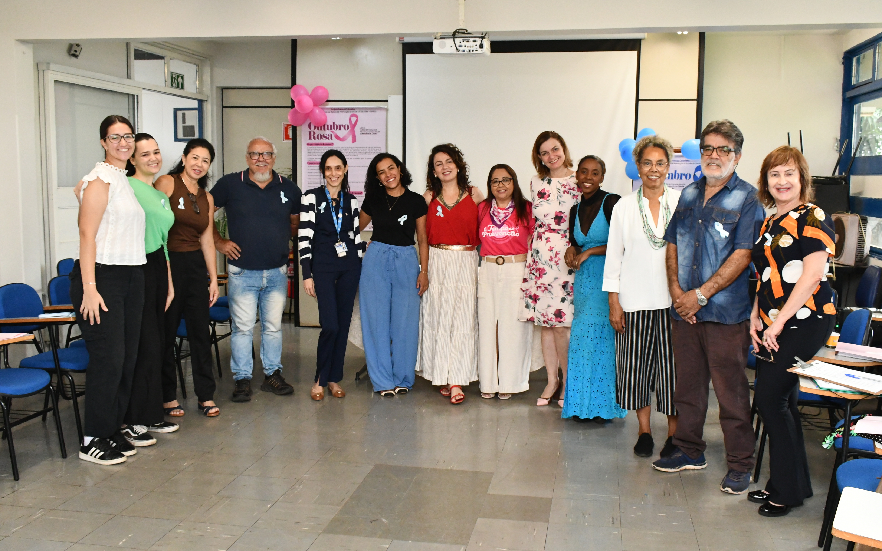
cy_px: 276
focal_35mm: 37
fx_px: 889
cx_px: 445
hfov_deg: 52.7
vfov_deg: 34.4
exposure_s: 1/80
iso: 3200
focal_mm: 24
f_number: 10
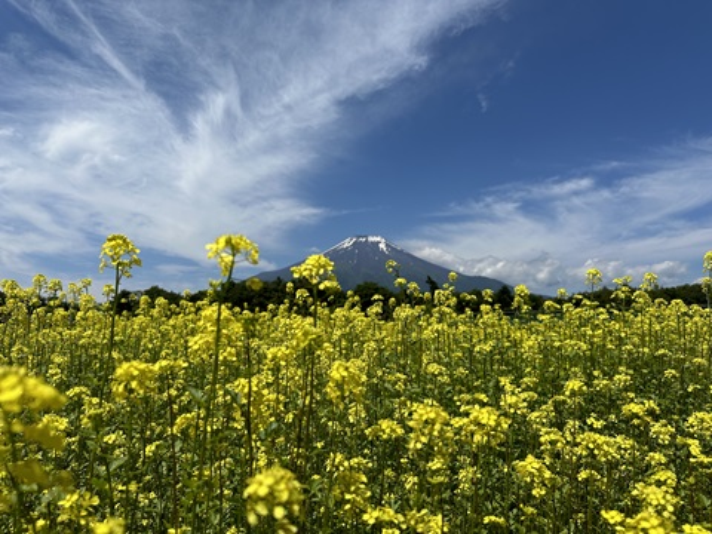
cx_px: 356
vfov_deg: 56.8
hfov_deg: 71.6
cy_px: 267
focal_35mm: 24
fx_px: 494
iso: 80
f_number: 1.78
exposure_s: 1/8929
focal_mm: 6.86
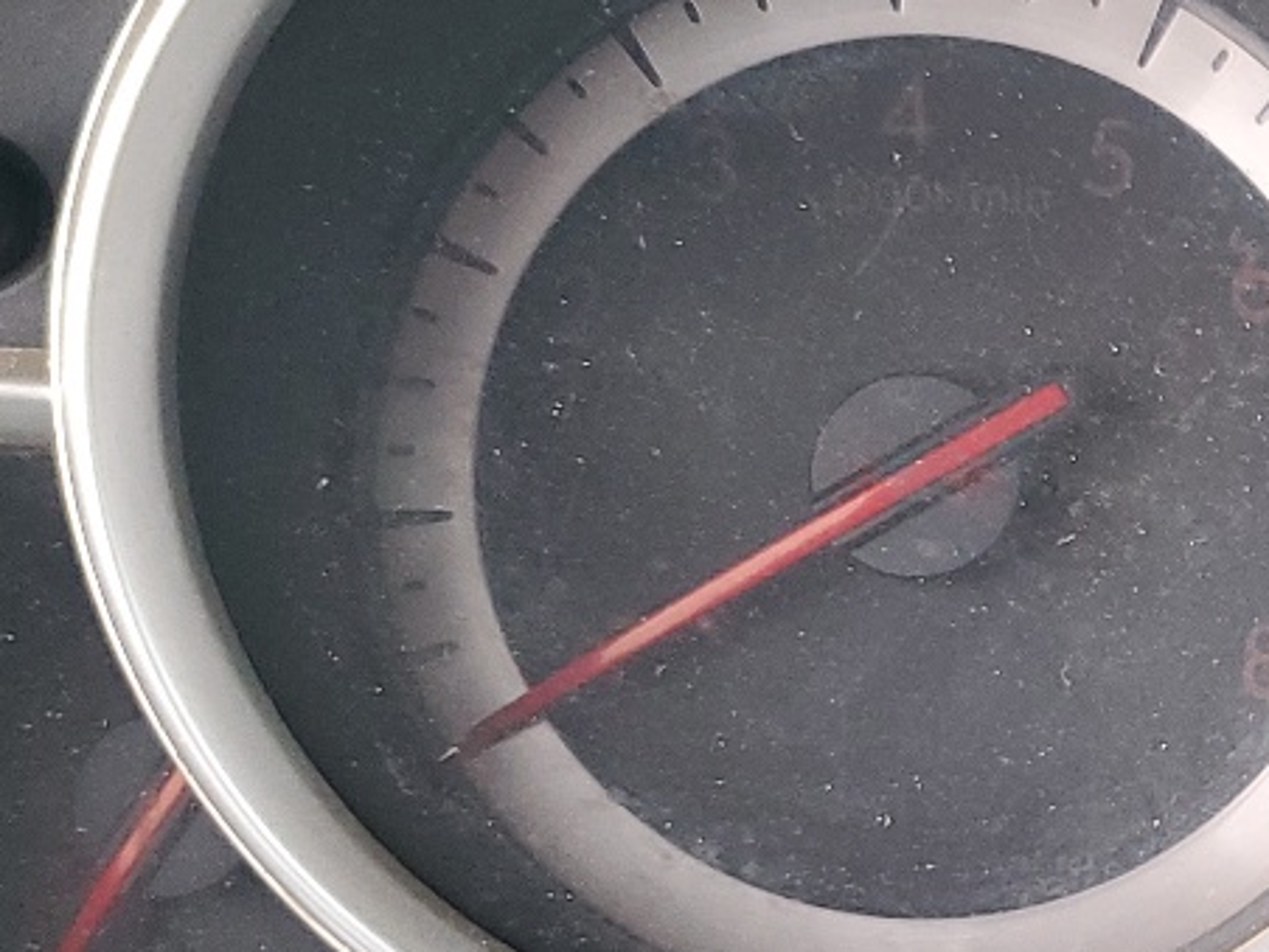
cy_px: 719
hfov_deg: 19.5
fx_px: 3373
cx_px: 1704
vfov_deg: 16.0
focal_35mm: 92
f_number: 1.5
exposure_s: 1/60.2
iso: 108
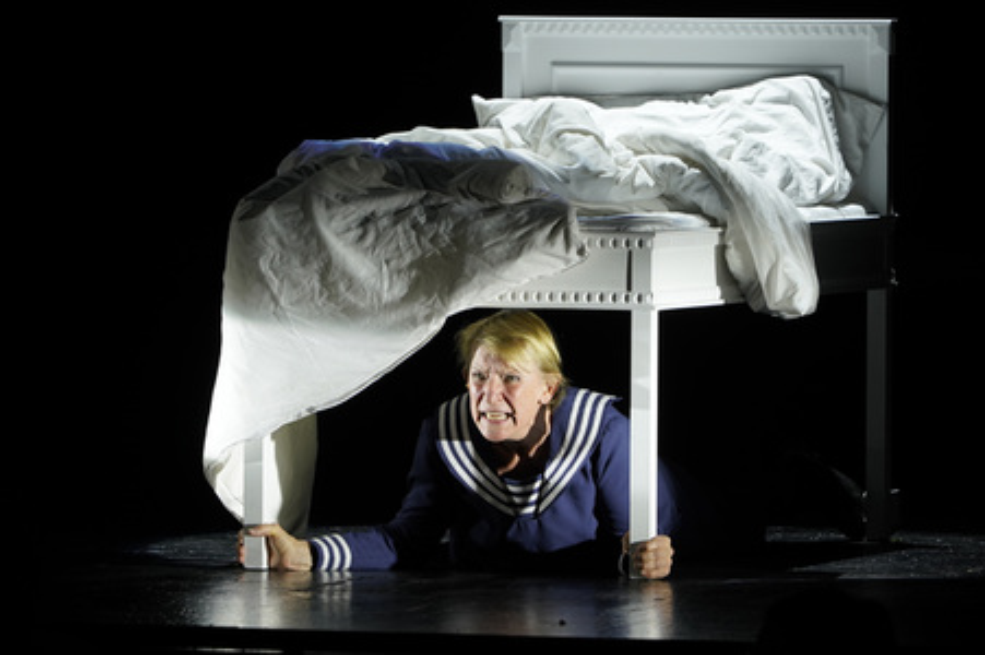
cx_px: 492
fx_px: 10444
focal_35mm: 382
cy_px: 328
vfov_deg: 3.6
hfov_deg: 5.4
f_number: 8
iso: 1600
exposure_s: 1/400
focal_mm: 382
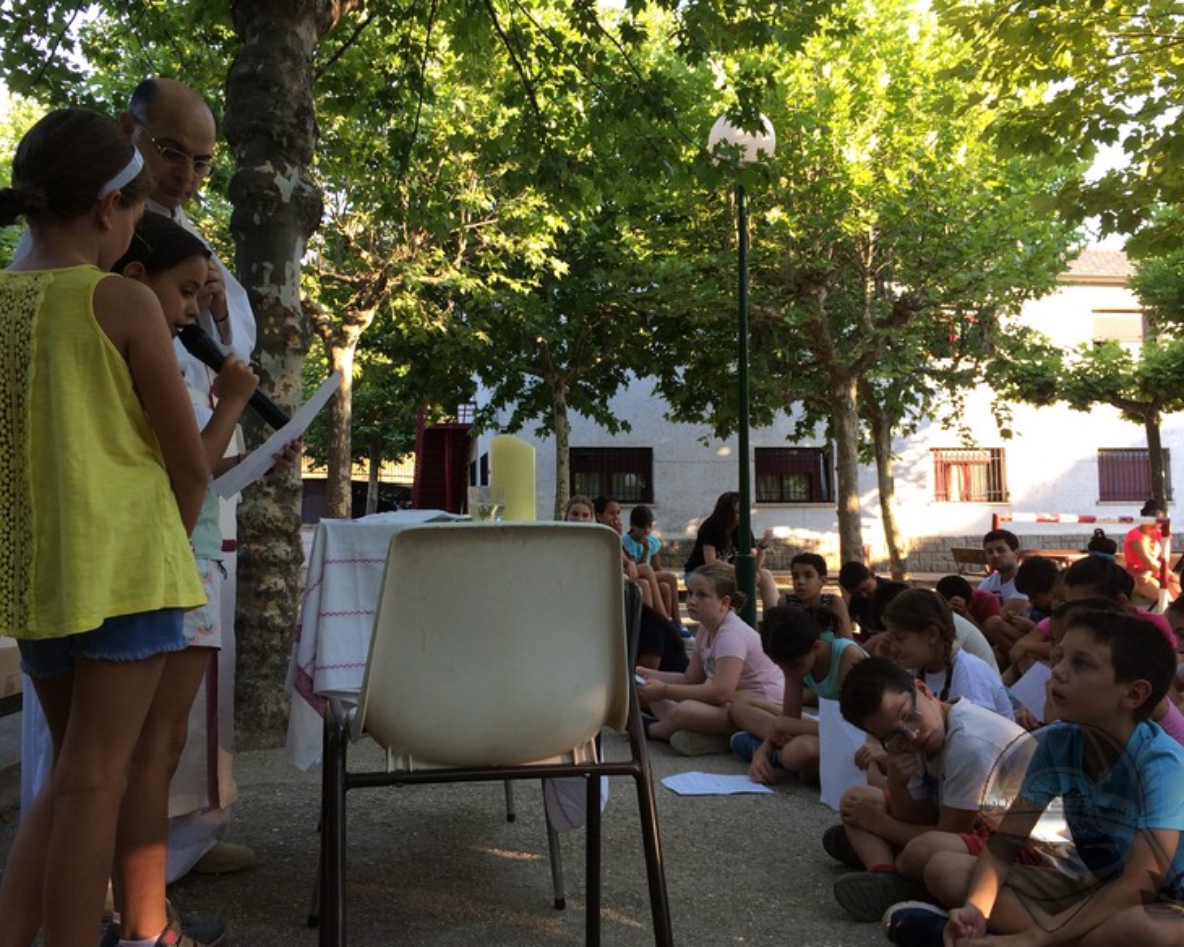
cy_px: 480
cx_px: 577
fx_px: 1086
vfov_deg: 47.1
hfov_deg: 57.2
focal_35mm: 31
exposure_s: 1/100
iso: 32
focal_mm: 4.15
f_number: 2.2
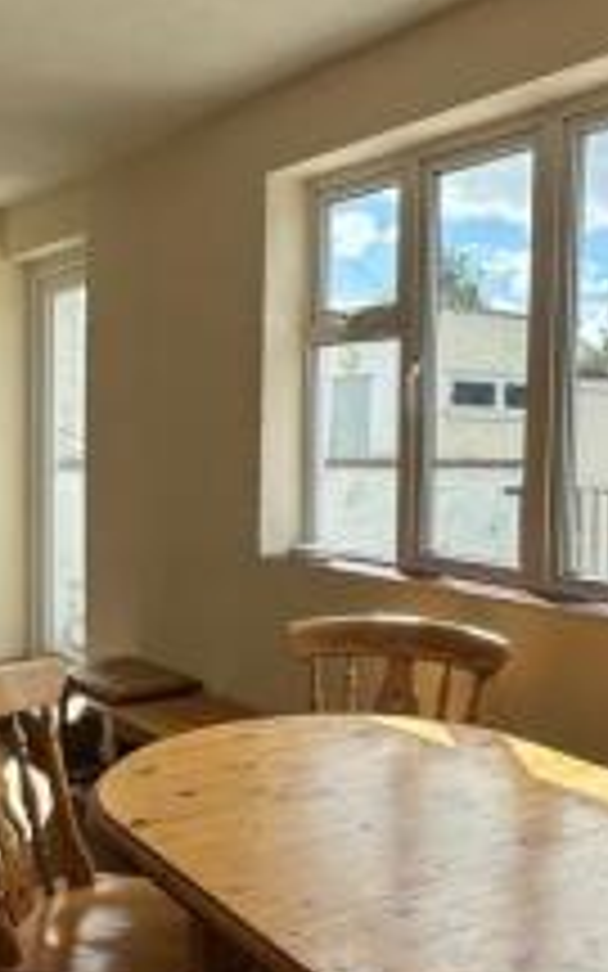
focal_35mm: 40
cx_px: 290
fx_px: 1060
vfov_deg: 49.3
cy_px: 506
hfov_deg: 32.0
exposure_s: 1/812
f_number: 2.2
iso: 50
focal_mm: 2.22
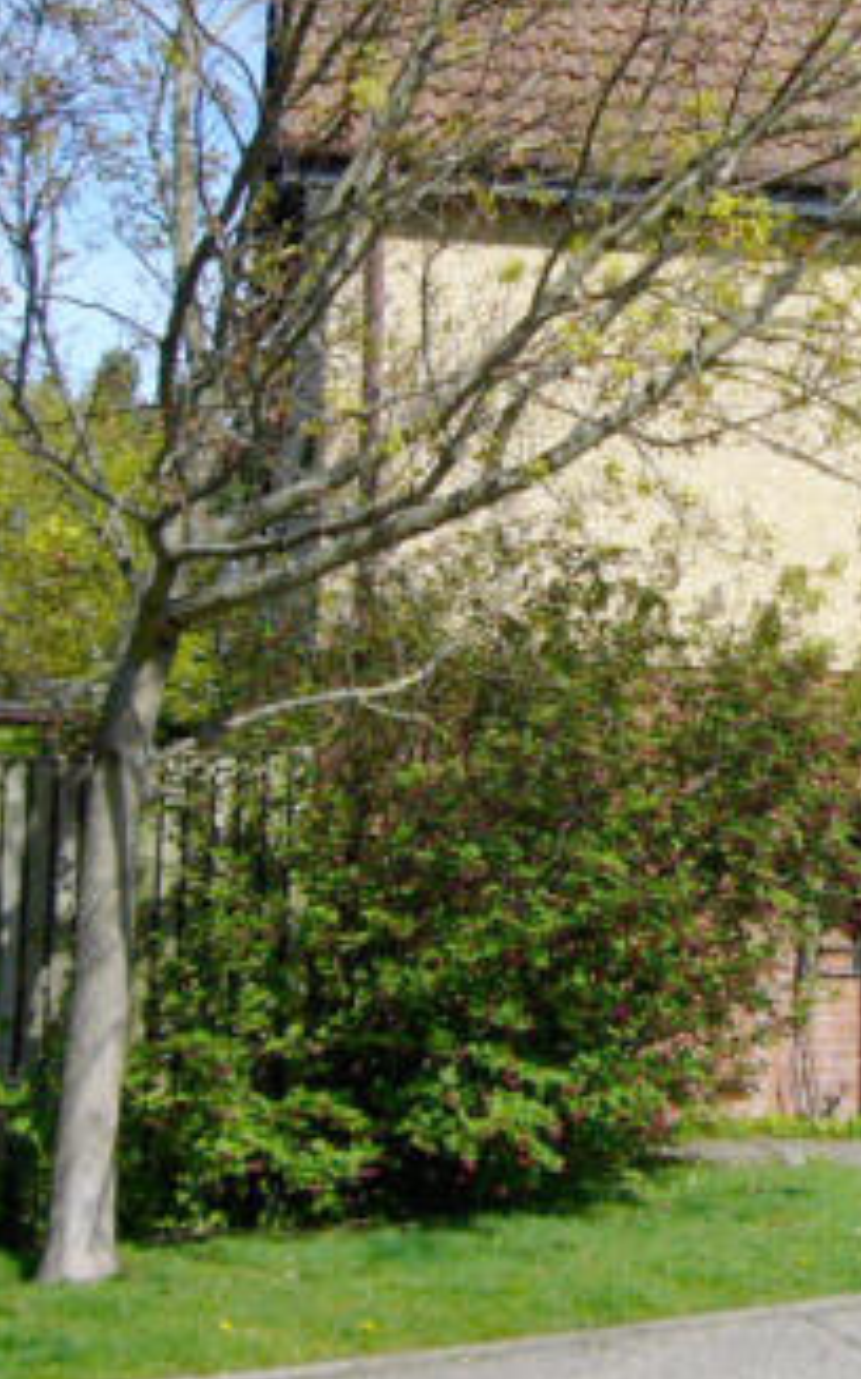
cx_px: 821
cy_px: 563
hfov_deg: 18.7
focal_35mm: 68
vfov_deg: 30.1
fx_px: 2556
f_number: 5.6
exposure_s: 1/320
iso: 80
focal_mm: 4.6
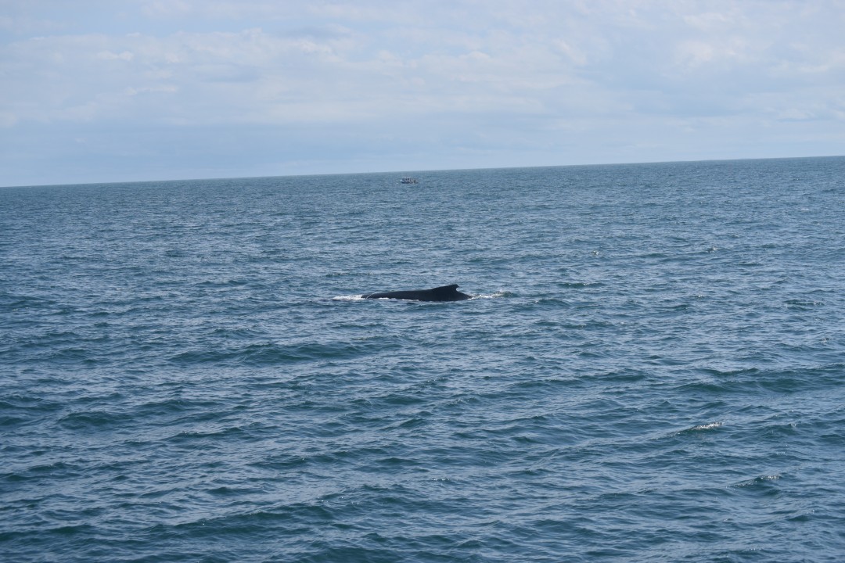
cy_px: 282
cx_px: 422
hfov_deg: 24.6
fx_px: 1936
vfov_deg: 16.6
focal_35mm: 82
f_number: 5.6
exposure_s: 1/1600
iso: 200
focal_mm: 55
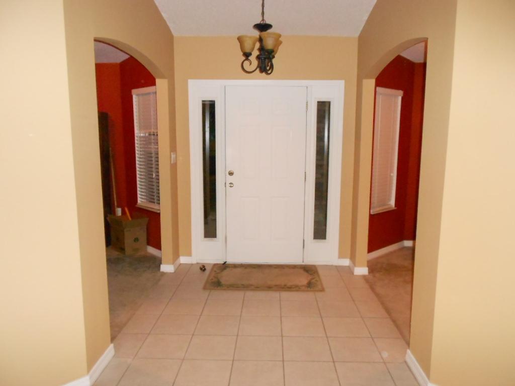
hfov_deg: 67.3
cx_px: 258
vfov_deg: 53.1
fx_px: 387
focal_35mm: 26
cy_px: 193
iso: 640
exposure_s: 1/25
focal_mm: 4.6
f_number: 3.2
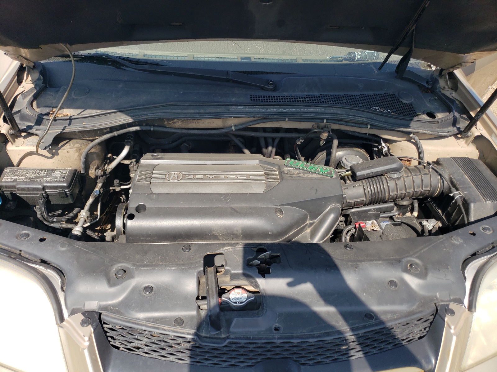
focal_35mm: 26
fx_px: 373
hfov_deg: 67.3
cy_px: 186
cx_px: 248
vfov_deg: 53.1
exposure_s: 1/1667
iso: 50
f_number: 1.5
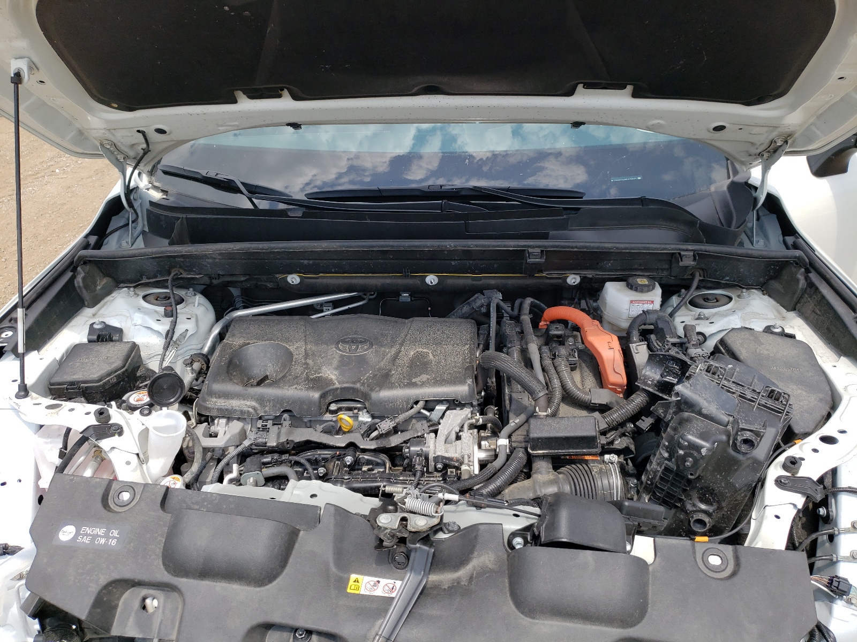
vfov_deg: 53.1
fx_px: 644
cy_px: 321
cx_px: 428
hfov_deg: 67.3
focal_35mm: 26
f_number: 1.5
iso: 50
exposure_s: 1/2000
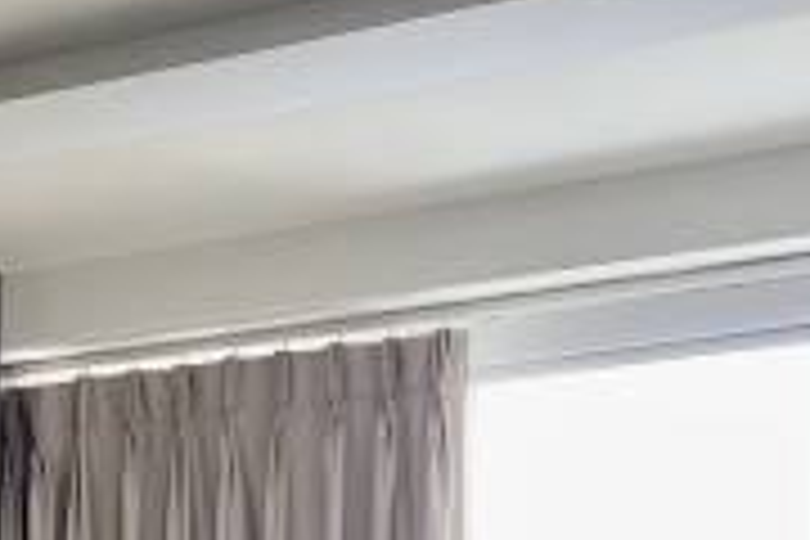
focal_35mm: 92
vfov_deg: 13.4
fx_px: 2070
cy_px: 968
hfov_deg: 21.6
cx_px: 70
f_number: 1.6
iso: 125
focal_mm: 4.2
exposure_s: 1/69
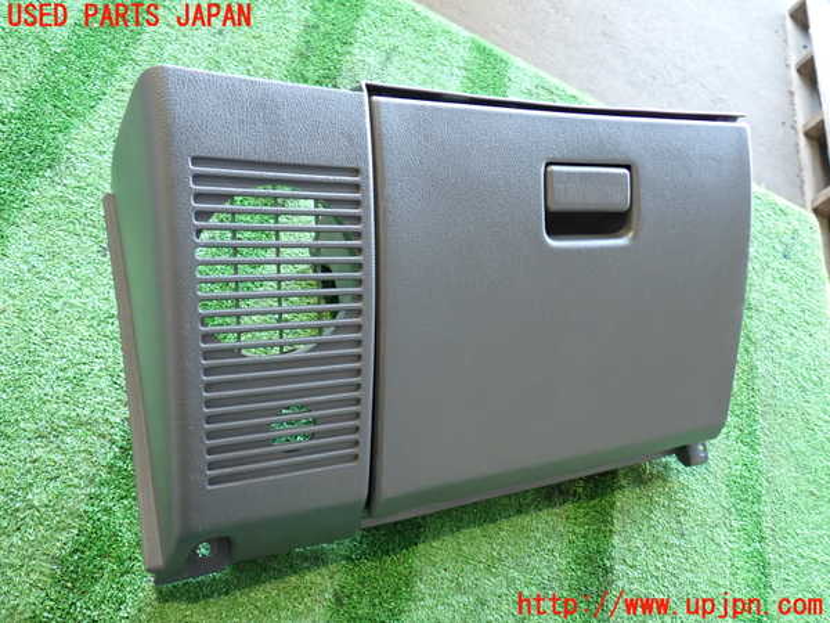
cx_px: 415
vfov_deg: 46.8
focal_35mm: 30
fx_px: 719
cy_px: 312
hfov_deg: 60.0
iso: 320
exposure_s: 1/30
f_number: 2.3
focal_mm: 5.4
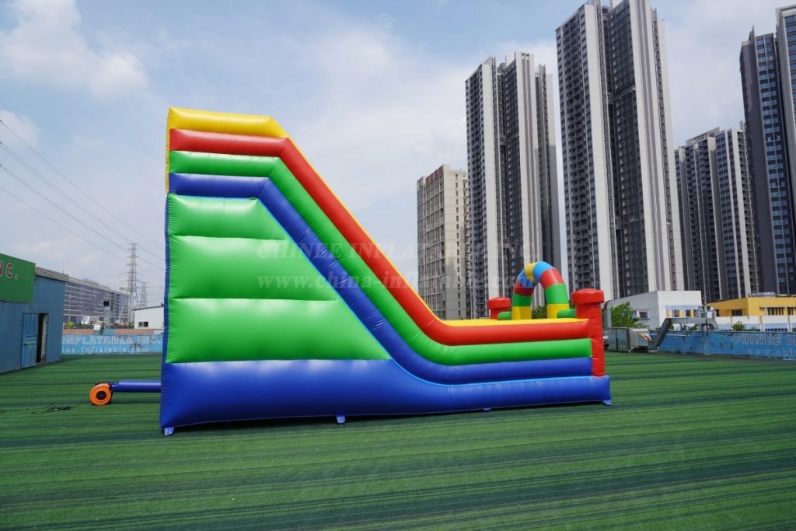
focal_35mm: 24
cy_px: 266
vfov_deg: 53.1
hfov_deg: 73.7
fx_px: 531
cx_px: 398
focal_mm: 16
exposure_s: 1/320
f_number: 8
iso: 100
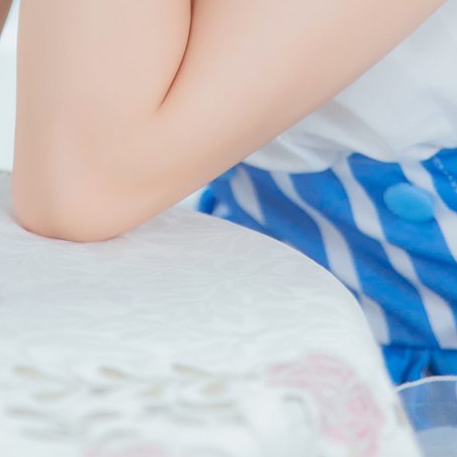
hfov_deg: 7.5
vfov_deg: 7.3
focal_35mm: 233
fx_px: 3480
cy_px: -337
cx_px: 163
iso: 1000
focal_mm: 70
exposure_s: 1/125
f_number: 2.8
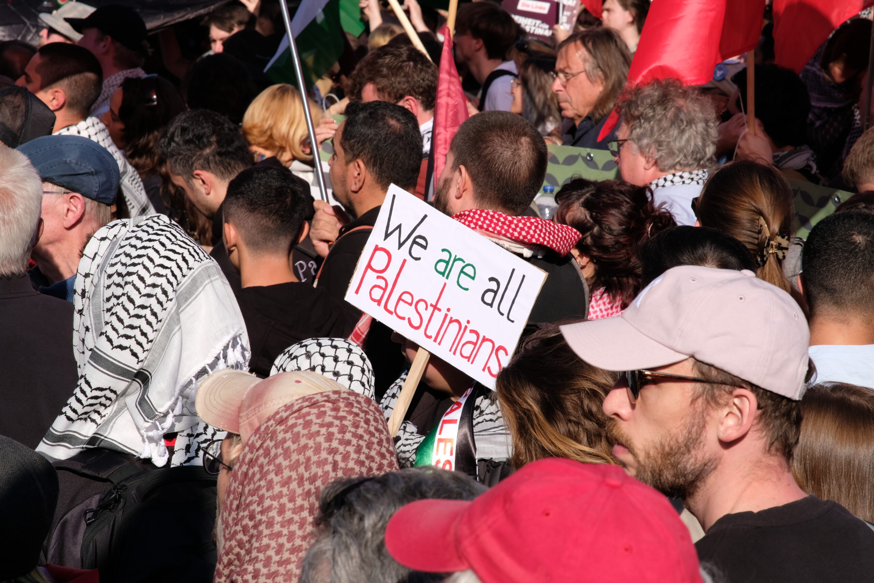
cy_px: 292
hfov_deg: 16.0
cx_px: 437
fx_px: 3107
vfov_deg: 10.7
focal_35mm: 128
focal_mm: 85
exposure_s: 1/200
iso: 200
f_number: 10
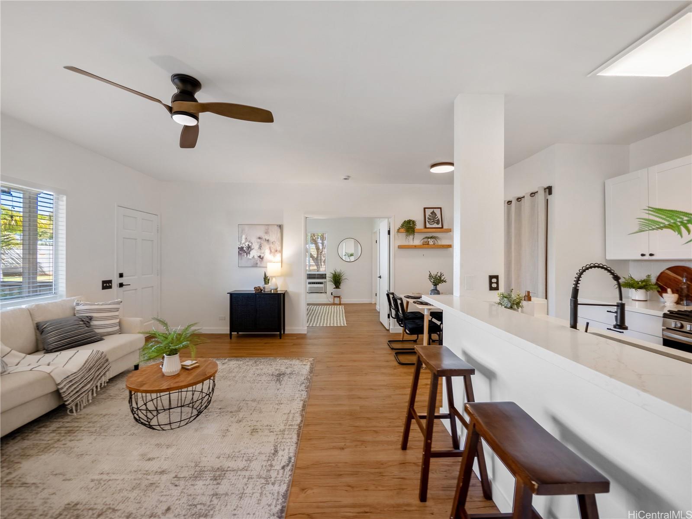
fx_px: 280
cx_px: 346
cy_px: 260
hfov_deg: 102.1
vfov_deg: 85.7
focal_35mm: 14
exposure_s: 1/200
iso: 320
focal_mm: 7
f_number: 4
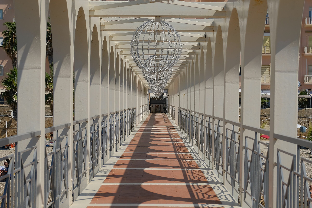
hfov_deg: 24.5
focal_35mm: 83
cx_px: 156
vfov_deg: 16.5
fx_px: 719
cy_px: 104
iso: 200
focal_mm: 55
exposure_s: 1/850
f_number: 8
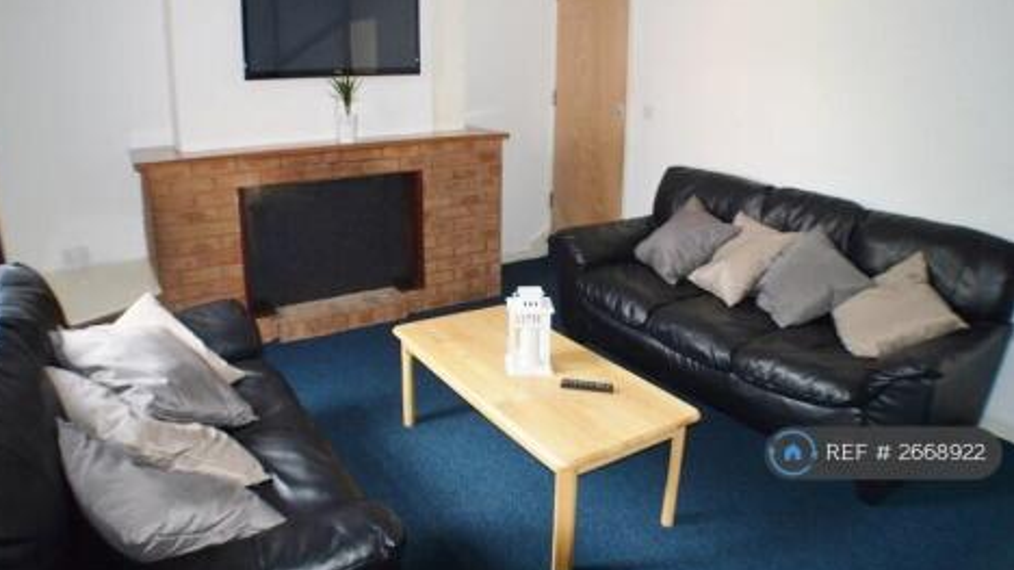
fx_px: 901
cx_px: 500
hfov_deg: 58.7
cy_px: 263
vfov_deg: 35.1
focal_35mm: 34
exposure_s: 1/60
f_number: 3.8
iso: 560
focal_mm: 21
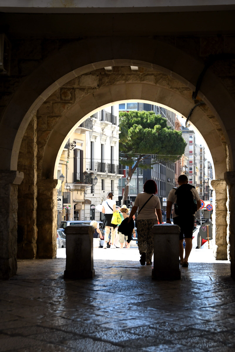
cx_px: 118
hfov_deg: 16.3
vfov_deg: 24.2
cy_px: 176
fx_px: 822
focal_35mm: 84
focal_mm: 56
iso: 400
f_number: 7.1
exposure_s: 1/800
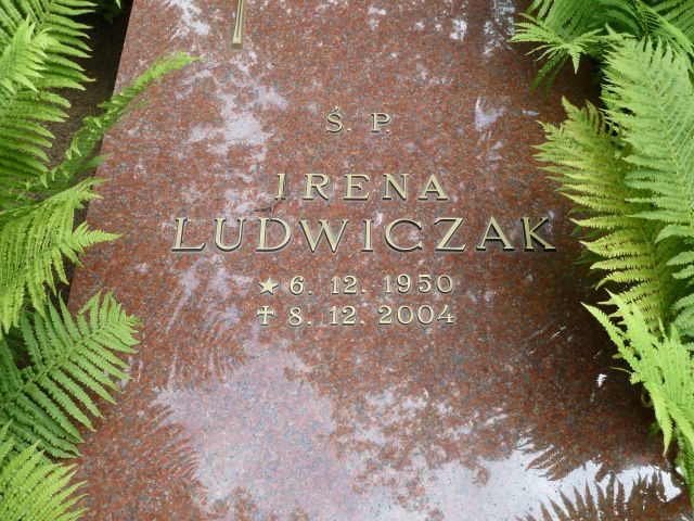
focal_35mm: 44
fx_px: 882
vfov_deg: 32.9
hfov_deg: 42.9
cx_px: 347
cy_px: 260
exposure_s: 1/100
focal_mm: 7.3
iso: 80
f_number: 3.7
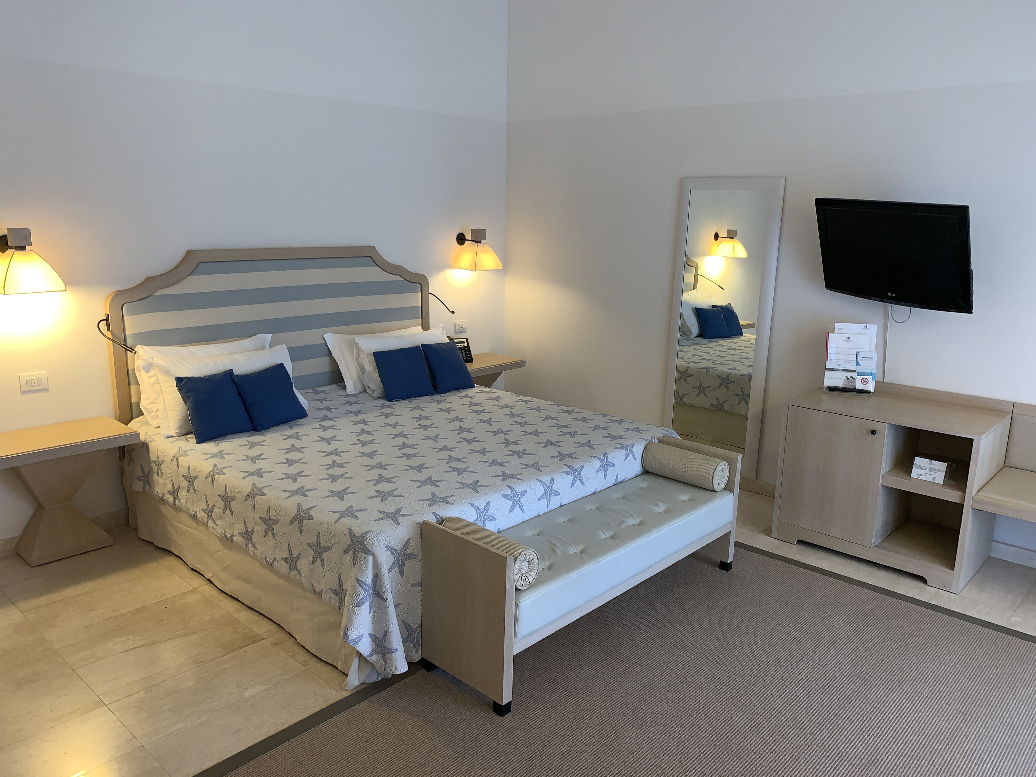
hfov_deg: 67.3
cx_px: 518
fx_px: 778
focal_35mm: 26
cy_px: 388
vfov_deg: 53.1
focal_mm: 4.25
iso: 25
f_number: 1.8
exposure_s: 1/25
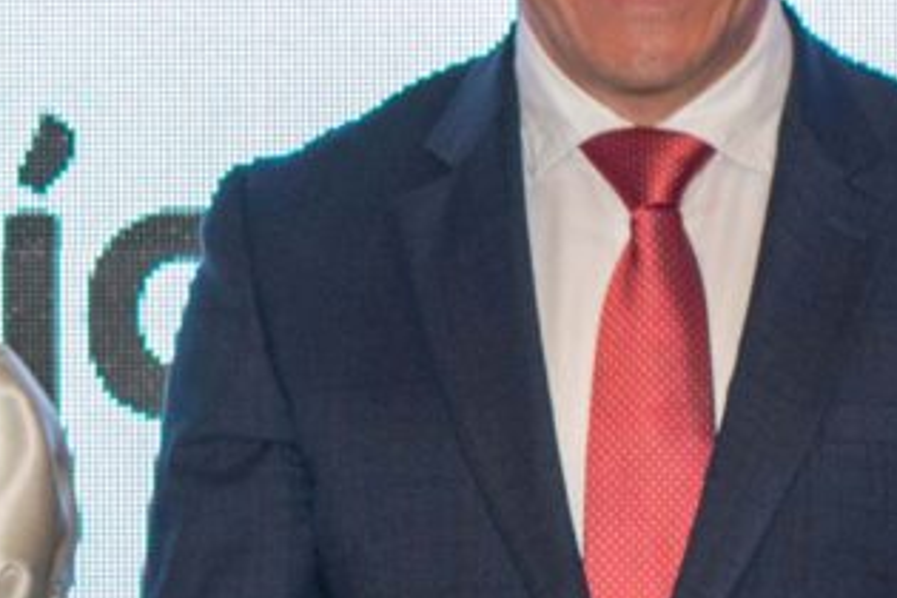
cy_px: 839
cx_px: -1185
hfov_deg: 4.2
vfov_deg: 2.8
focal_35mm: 487
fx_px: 12133
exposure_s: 1/80
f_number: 4
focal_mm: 50
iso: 400
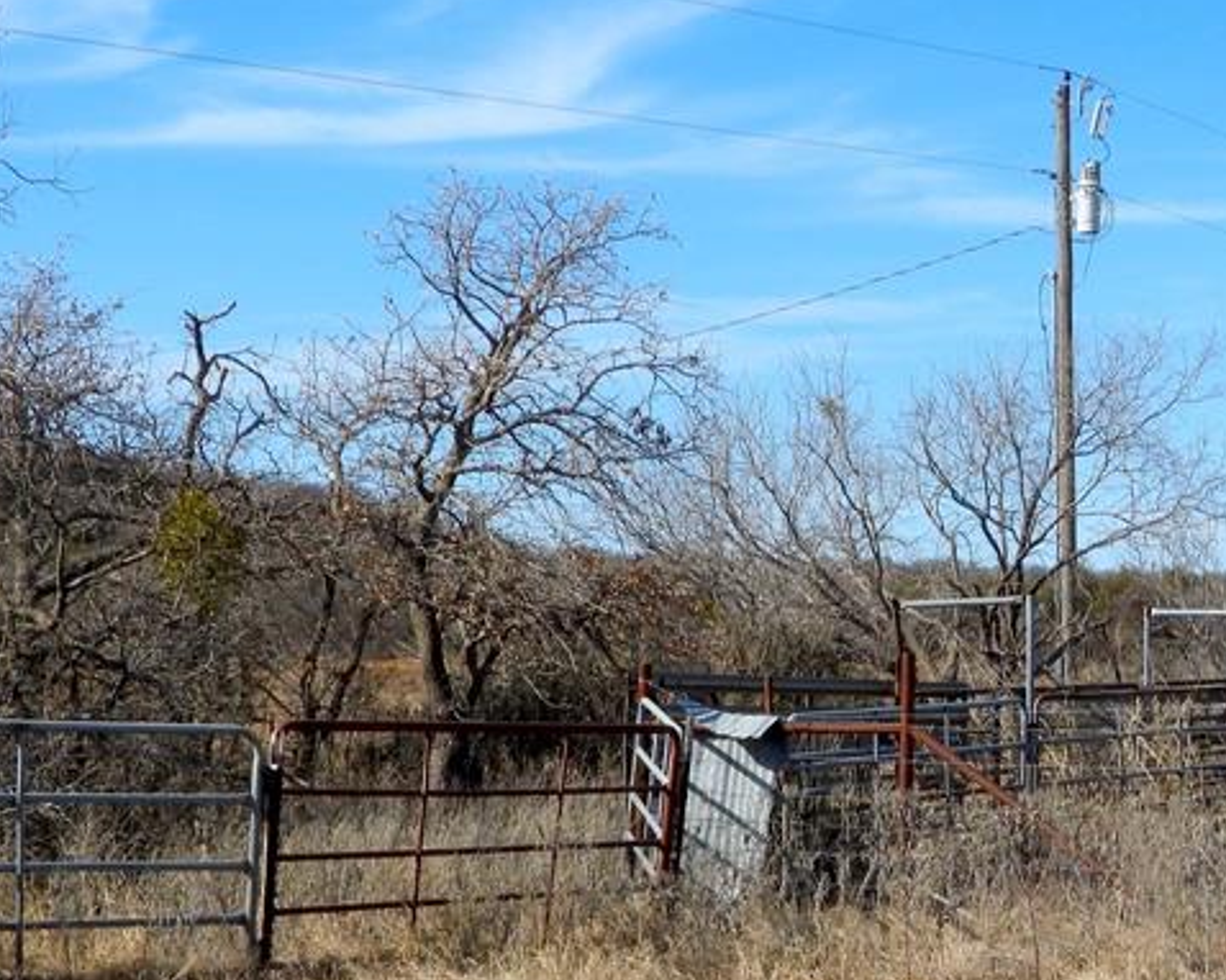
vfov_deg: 16.6
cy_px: 806
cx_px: 916
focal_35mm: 92
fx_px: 3337
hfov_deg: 20.7
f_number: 3.2
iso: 100
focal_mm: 7.9
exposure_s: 1/1600
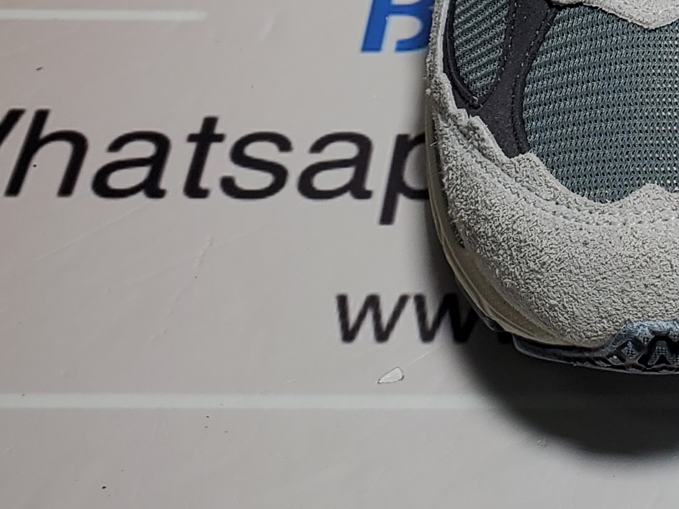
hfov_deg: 19.4
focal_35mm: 96
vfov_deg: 14.0
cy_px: -345
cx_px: 786
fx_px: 1883
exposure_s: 1/319
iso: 50
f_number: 2.4
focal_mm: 4.3
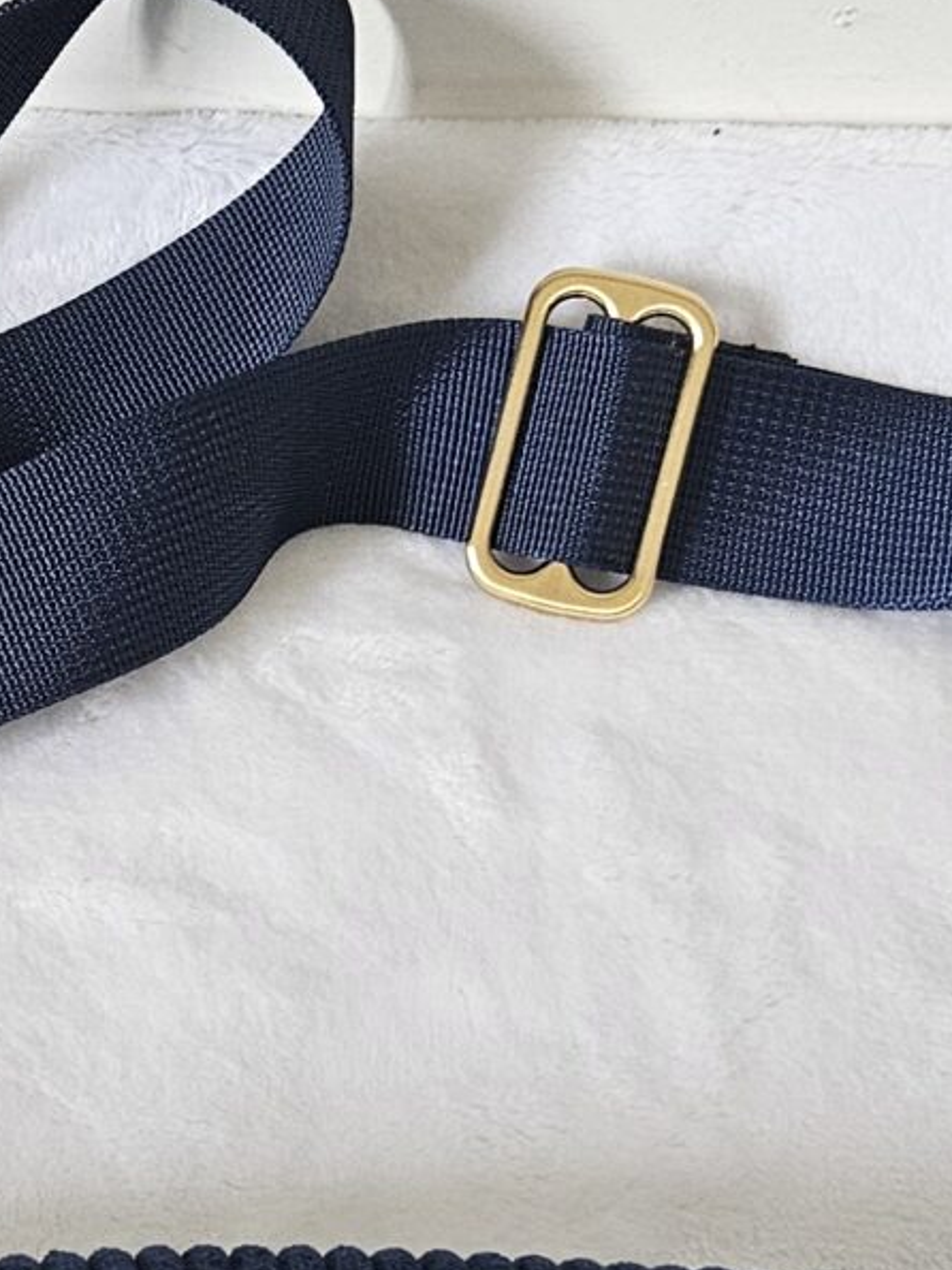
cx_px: -152
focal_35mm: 99
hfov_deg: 14.5
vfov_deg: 19.8
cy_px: 771
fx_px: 3632
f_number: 1.8
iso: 250
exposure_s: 1/100
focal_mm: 5.4
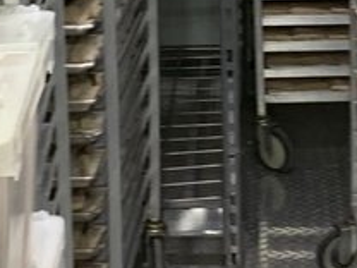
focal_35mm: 142
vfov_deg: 10.0
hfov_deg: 13.9
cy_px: -178
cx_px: 209
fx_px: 1464
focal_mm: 4.25
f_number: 1.8
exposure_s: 1/60
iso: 100
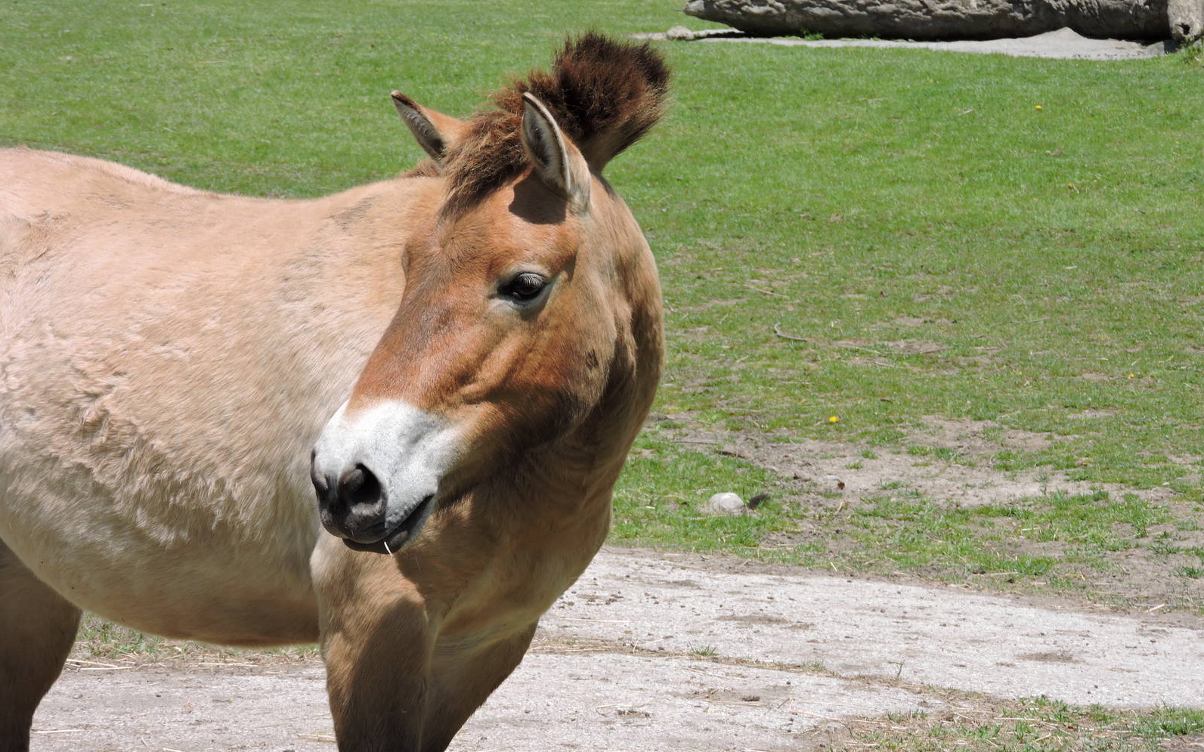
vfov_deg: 6.7
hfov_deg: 10.6
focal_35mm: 197
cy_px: 354
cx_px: 603
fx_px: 6463
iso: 100
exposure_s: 1/500
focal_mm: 33
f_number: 4.6
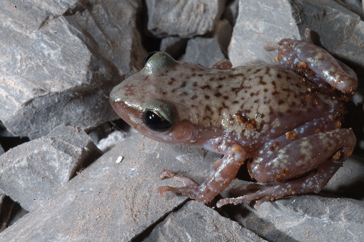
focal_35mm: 158
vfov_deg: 8.7
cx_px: 182
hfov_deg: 13.1
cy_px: 121
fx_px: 1591
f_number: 45
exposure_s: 1/180
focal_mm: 105
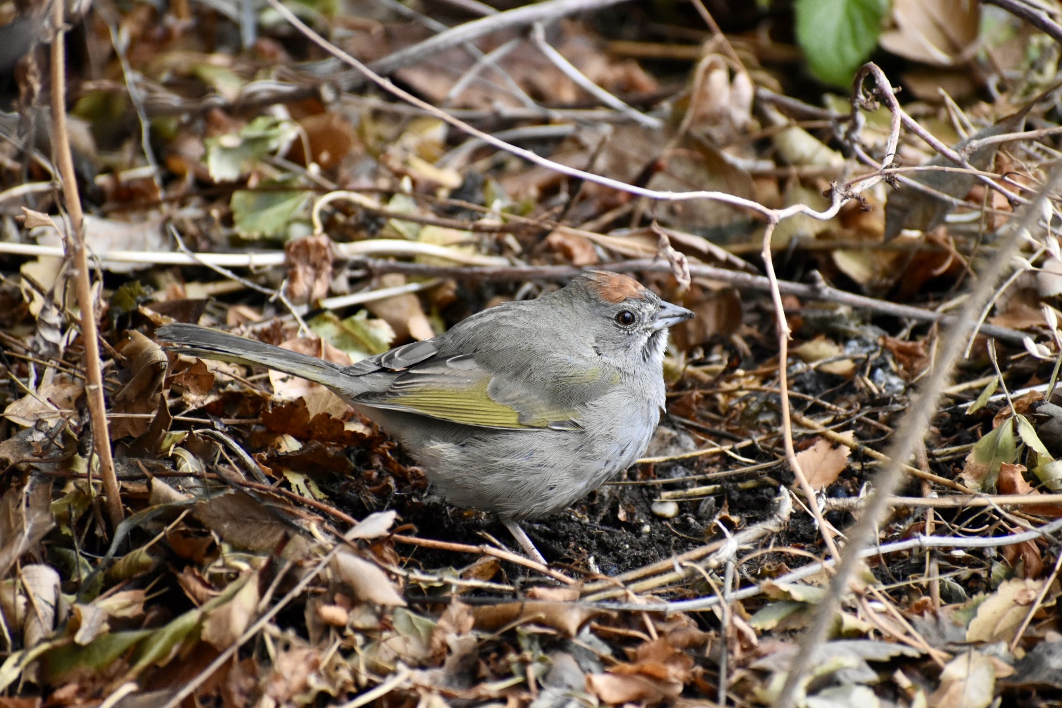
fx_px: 13274
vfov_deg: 3.1
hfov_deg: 4.6
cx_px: 531
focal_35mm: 450
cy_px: 354
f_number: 6.3
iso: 2200
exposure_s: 1/500
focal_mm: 300
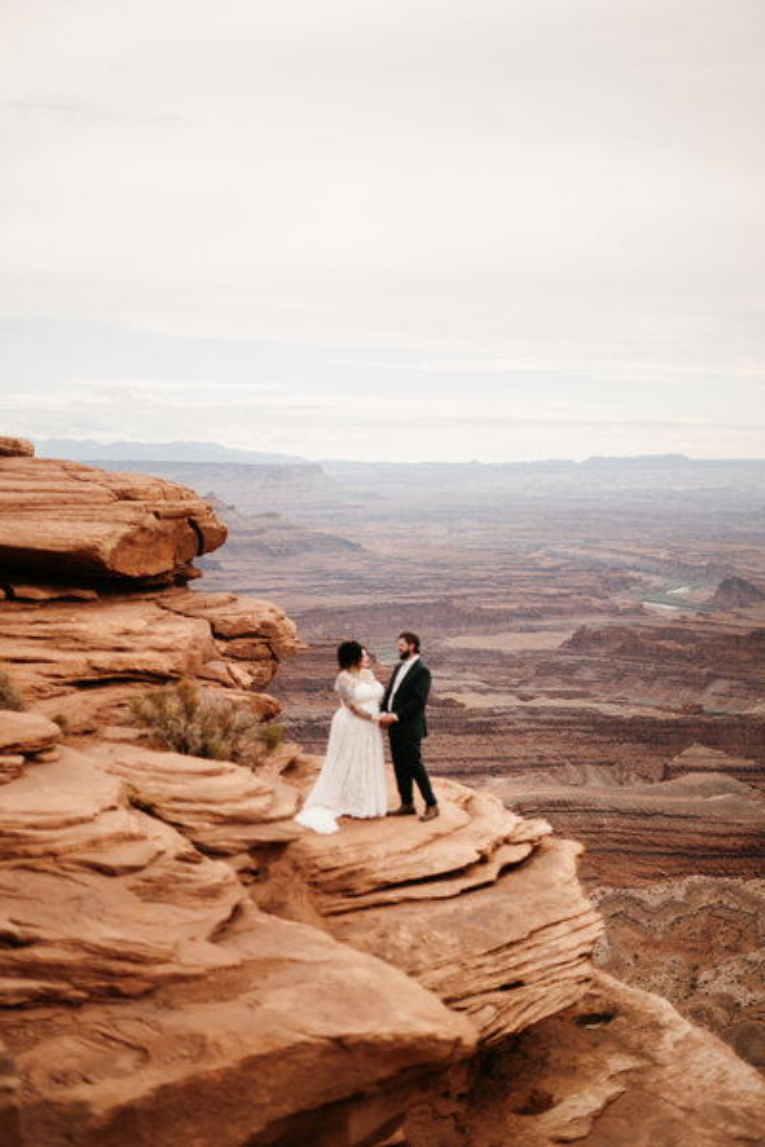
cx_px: 382
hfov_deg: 27.0
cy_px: 574
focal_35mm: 50
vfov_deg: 39.6
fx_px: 1594
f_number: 1.4
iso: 250
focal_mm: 50
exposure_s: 1/6400
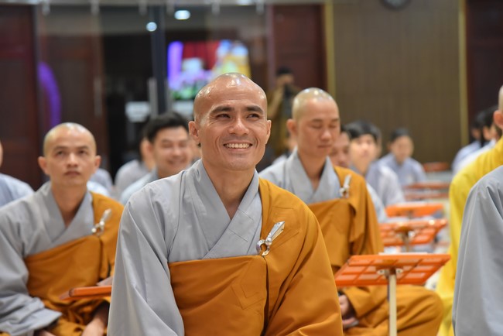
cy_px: 168
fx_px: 1677
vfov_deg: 11.4
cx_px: 252
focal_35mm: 120
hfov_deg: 17.1
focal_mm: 120
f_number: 5
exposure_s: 1/125
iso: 3200
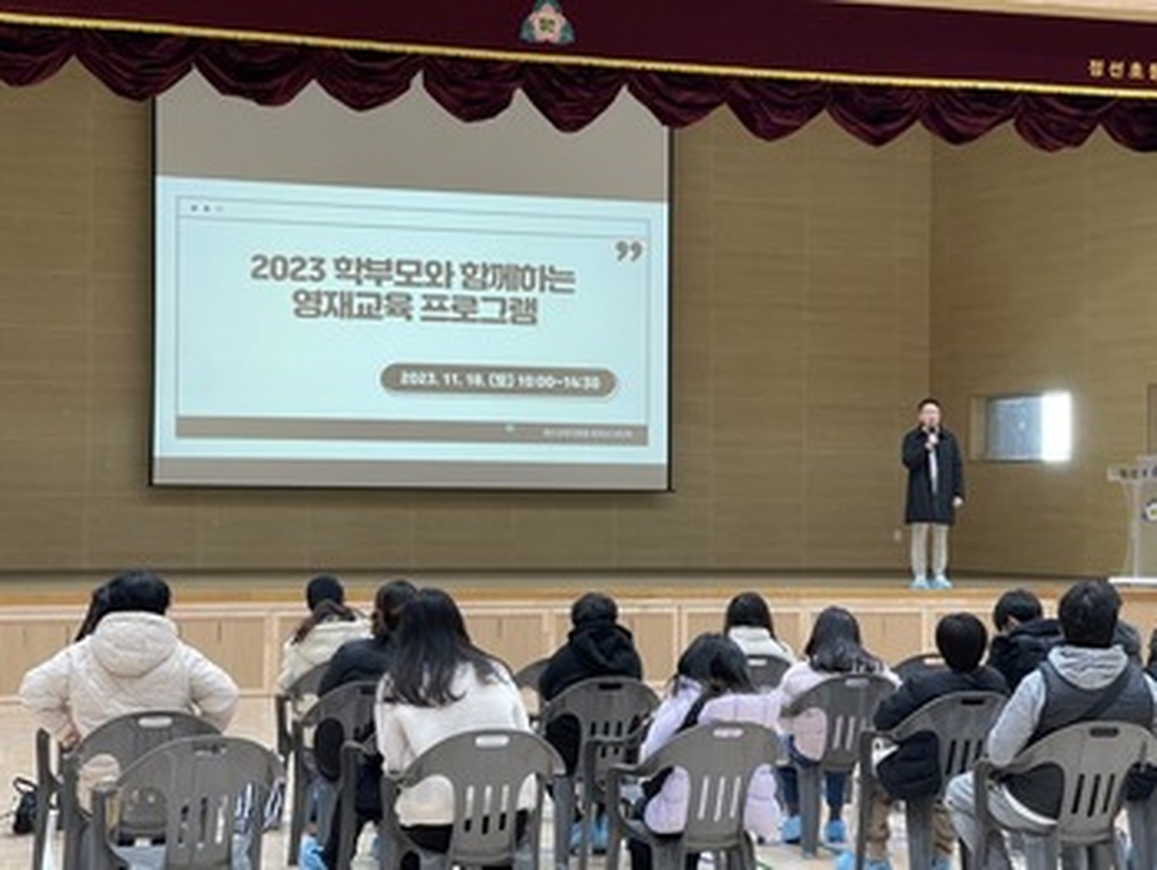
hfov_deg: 30.2
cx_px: 578
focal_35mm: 64
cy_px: 435
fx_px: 2141
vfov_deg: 23.0
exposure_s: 1/60
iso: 160
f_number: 2.2
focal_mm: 7.5
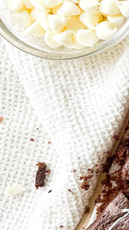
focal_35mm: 106
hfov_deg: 9.9
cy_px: 81
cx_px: 321
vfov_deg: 20.1
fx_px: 645
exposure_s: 1/120
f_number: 1.8
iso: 100
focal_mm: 6.86
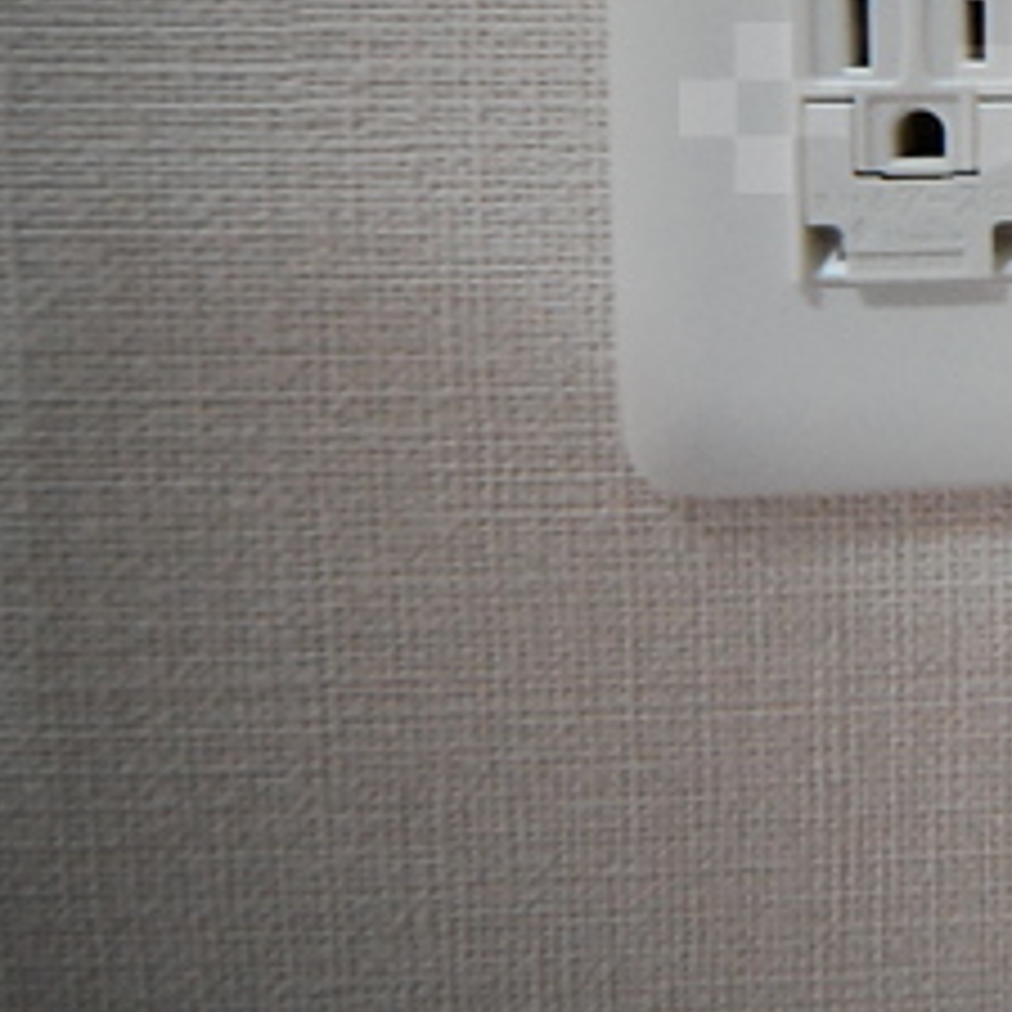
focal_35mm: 29
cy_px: 108
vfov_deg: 49.7
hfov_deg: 35.1
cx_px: 1354
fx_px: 959
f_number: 4.5
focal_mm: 8
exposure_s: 1/13
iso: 1600
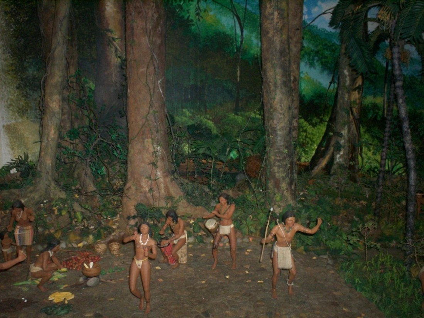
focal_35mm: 36
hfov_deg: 51.4
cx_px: 212
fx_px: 441
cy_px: 159
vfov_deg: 39.6
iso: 140
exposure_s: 1/60
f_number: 4.5
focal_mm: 6
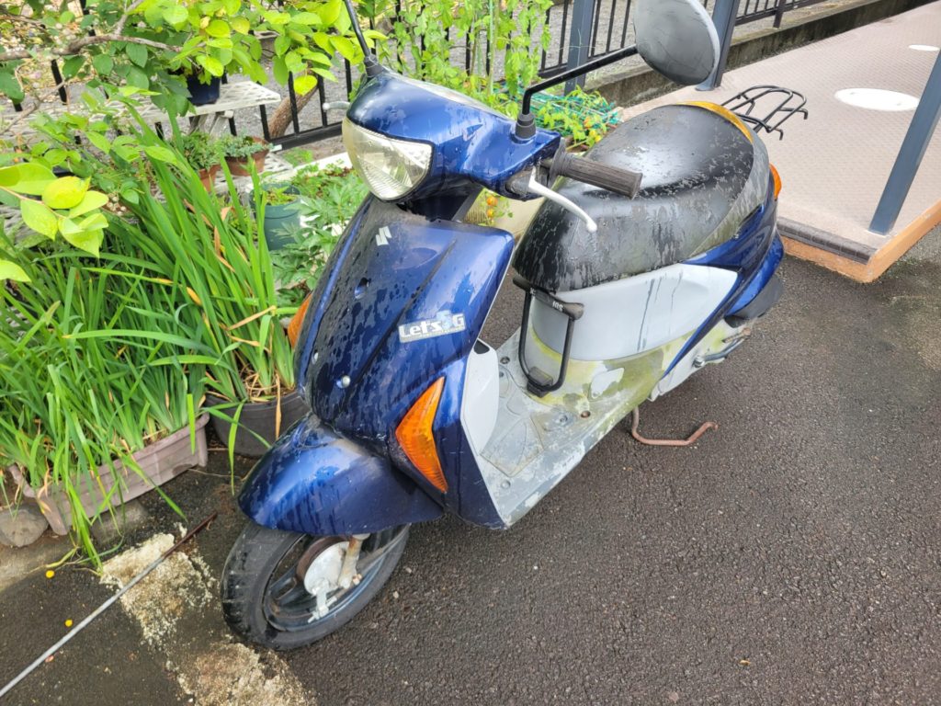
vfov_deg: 53.1
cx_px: 470
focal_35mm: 26
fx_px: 707
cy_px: 353
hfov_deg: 67.3
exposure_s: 1/100
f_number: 1.8
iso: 40
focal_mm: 5.4
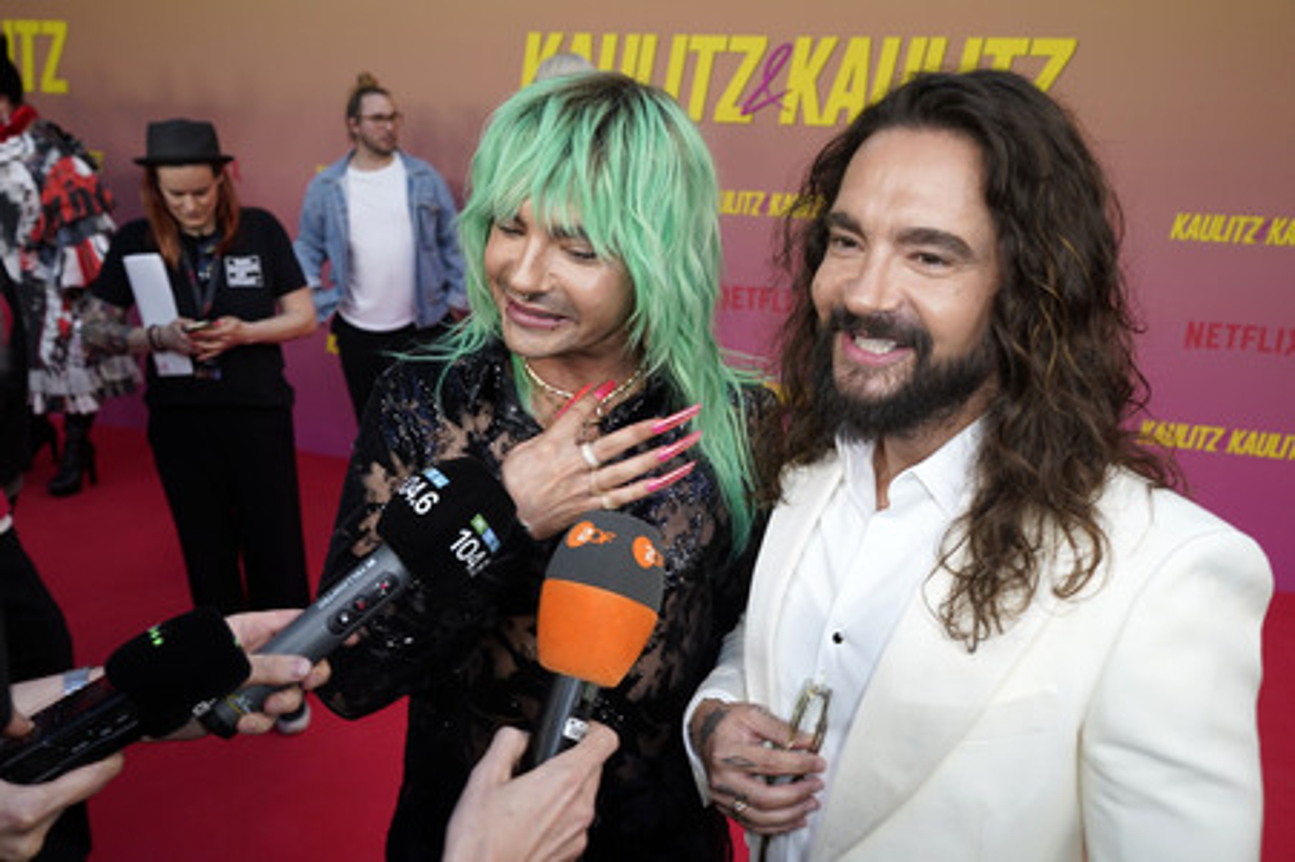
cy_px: 431
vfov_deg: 42.3
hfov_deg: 60.3
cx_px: 648
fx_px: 1114
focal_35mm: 31
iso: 320
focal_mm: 31
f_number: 5.6
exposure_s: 1/160
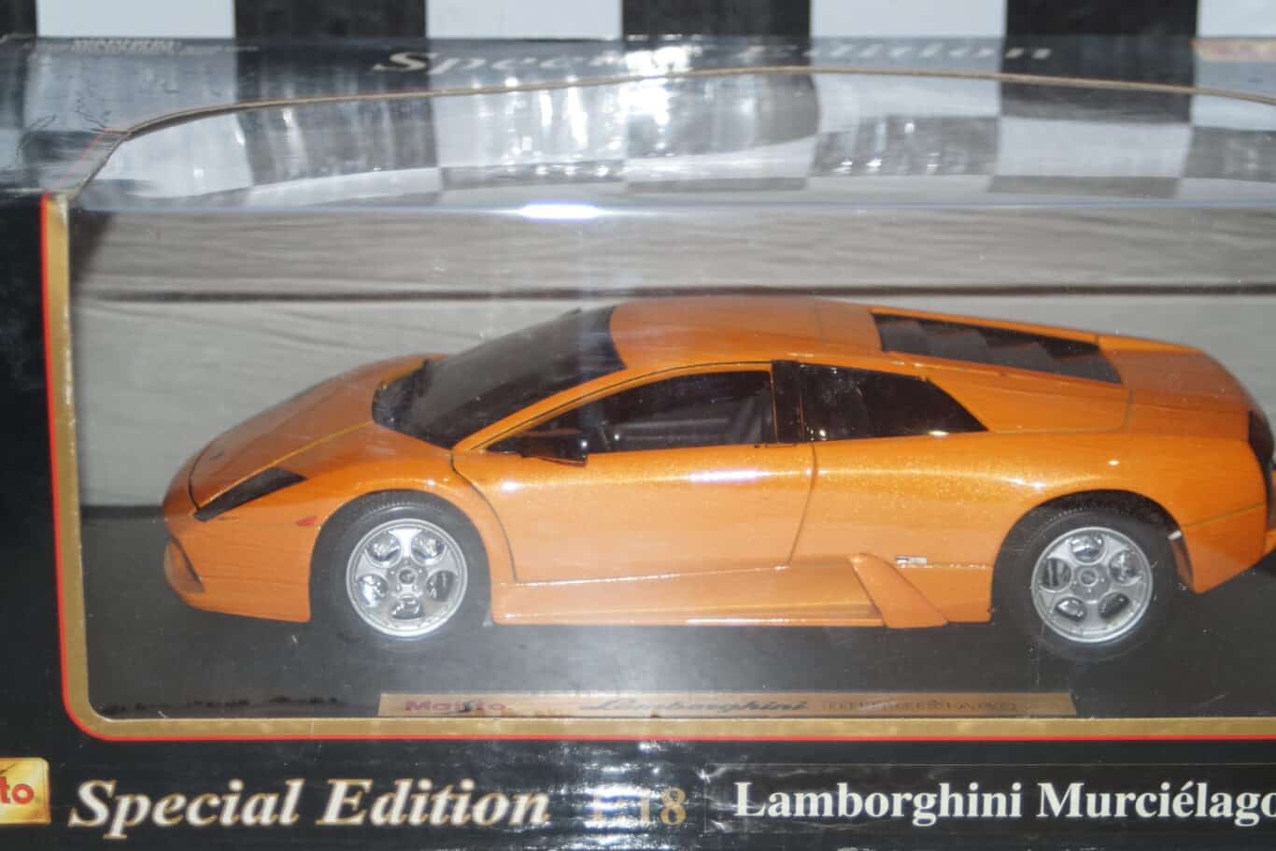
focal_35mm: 90
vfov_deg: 15.2
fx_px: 3190
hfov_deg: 22.6
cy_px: 426
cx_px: 638
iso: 500
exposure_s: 1/60
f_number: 5.6
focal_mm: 60
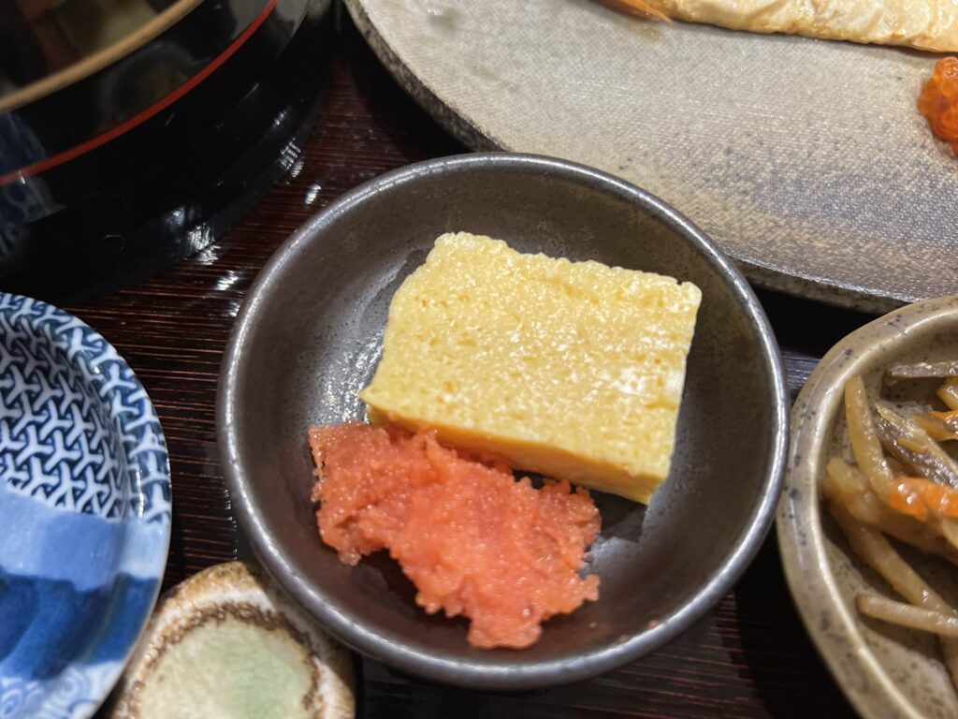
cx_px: 479
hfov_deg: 67.3
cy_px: 360
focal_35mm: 26
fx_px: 720
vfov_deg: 53.1
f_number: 1.5
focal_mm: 5.7
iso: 160
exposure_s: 1/50
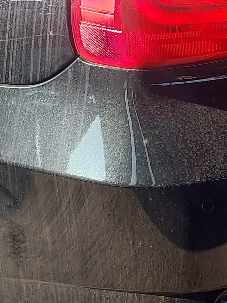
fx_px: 927
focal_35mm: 106
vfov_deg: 18.3
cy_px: 50
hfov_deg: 14.0
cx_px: 123
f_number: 1.8
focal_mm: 4.6
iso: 40
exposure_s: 1/304
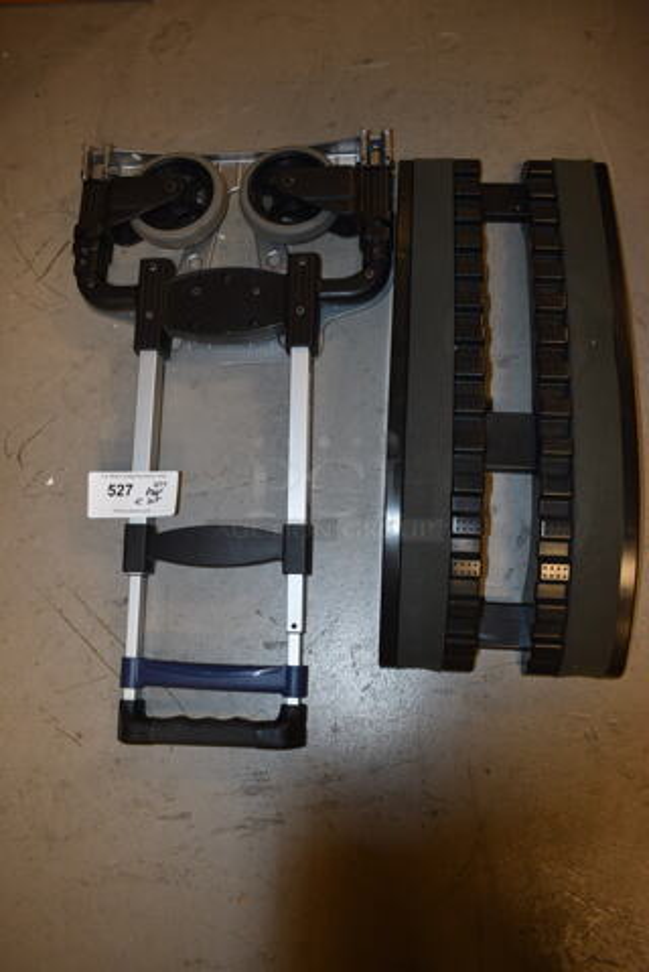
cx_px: 324
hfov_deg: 48.0
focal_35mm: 27
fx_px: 729
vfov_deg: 67.4
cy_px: 486
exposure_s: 1/30
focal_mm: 18
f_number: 3.5
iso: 500
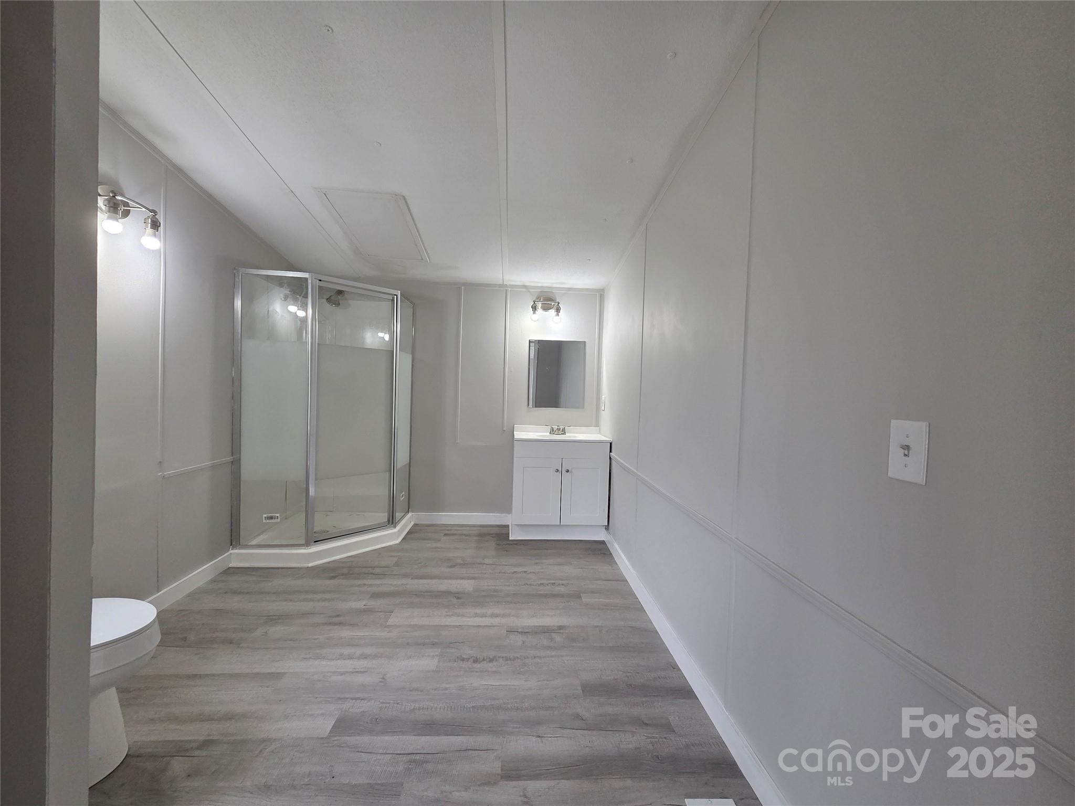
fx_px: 404
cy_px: 403
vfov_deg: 89.9
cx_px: 538
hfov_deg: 106.2
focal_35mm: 13
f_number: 2.2
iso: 200
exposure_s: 1/120
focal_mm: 2.2
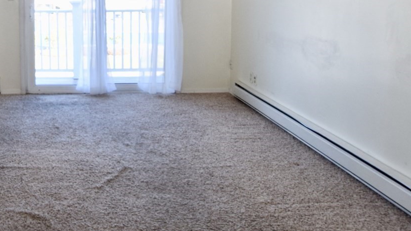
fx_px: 425
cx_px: 53
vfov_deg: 29.3
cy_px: 28
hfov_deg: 47.2
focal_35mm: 39
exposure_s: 1/100
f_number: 5
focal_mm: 10
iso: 400
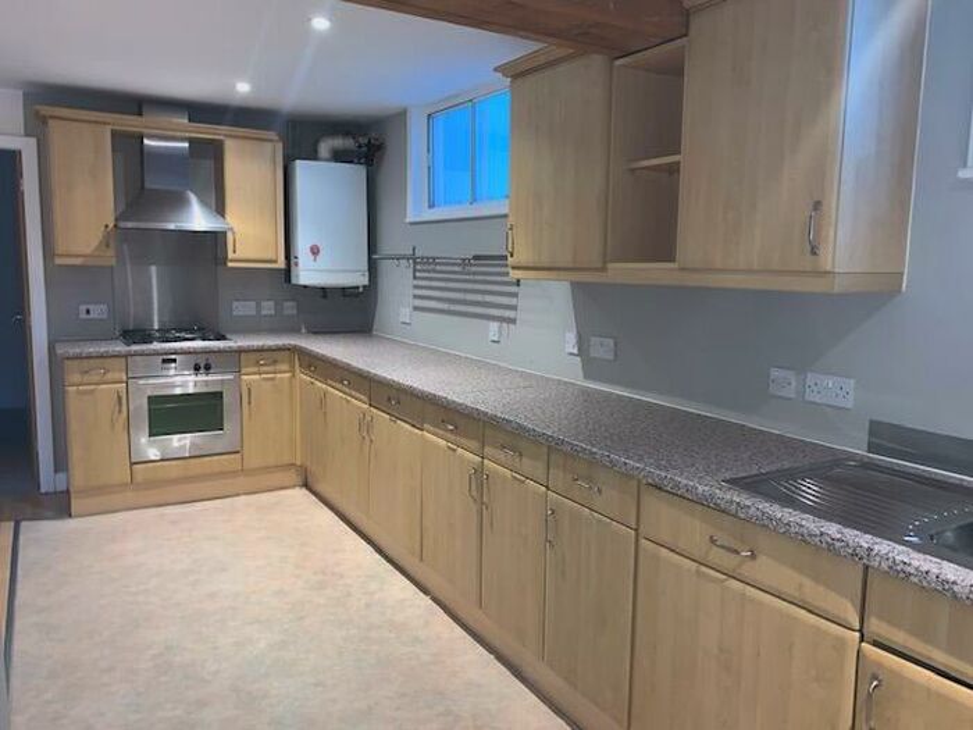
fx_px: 731
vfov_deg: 53.1
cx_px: 486
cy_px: 365
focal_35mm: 26
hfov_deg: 67.3
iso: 50
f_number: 1.8
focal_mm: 4.25
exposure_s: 1/14
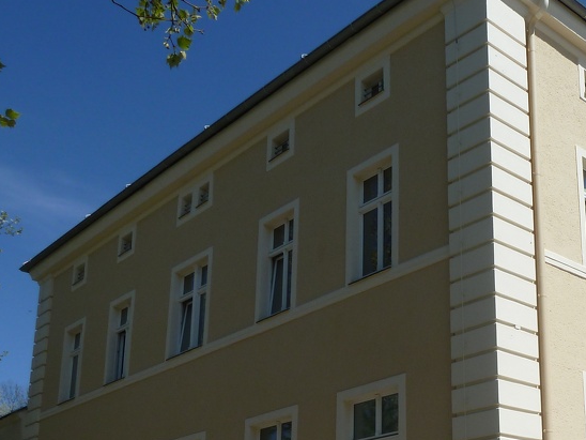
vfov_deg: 30.0
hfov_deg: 38.6
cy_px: 404
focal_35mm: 46
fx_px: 779
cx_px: 520
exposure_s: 1/500
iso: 80
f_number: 5.6
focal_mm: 4.1
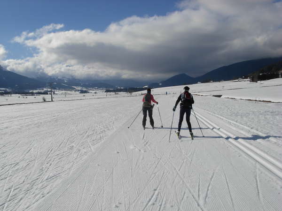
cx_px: 141
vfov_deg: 37.7
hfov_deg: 49.0
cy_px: 106
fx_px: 310
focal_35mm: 38
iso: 79
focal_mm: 6.3
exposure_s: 1/2048
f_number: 4.9
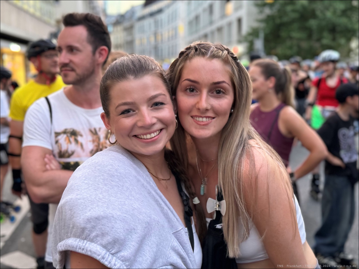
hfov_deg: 39.6
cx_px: 180
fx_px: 498
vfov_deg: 30.3
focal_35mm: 48
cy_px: 134
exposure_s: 1/31
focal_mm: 6.76
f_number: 1.78
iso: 500
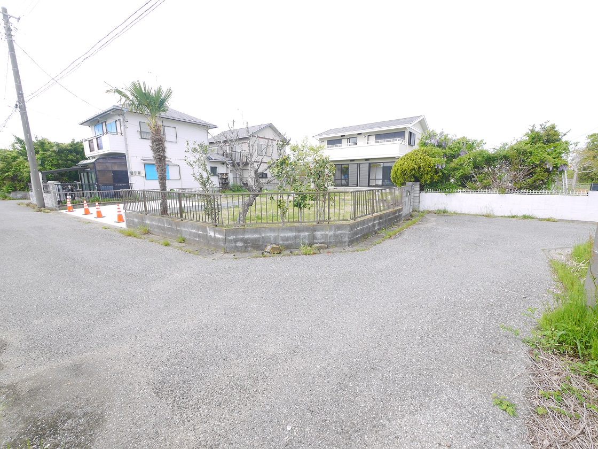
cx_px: 299
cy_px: 224
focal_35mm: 14
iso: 160
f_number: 6.3
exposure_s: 1/250
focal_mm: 7
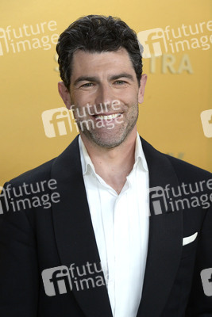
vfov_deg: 14.6
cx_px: 106
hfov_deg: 9.8
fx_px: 1236
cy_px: 158
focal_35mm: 140
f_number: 6.3
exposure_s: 1/250
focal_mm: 140
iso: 2500
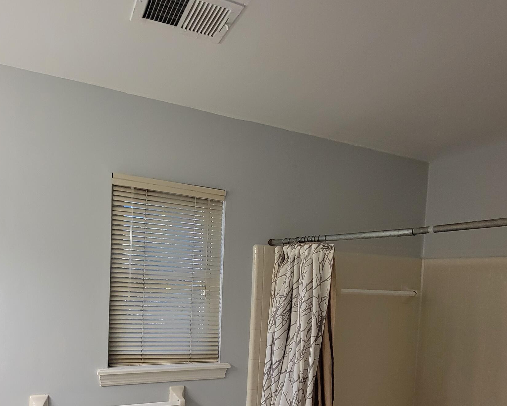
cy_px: 285
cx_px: 195
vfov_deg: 58.8
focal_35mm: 23
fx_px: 345
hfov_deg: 71.6
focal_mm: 2.2
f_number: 2.2
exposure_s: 1/60
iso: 125
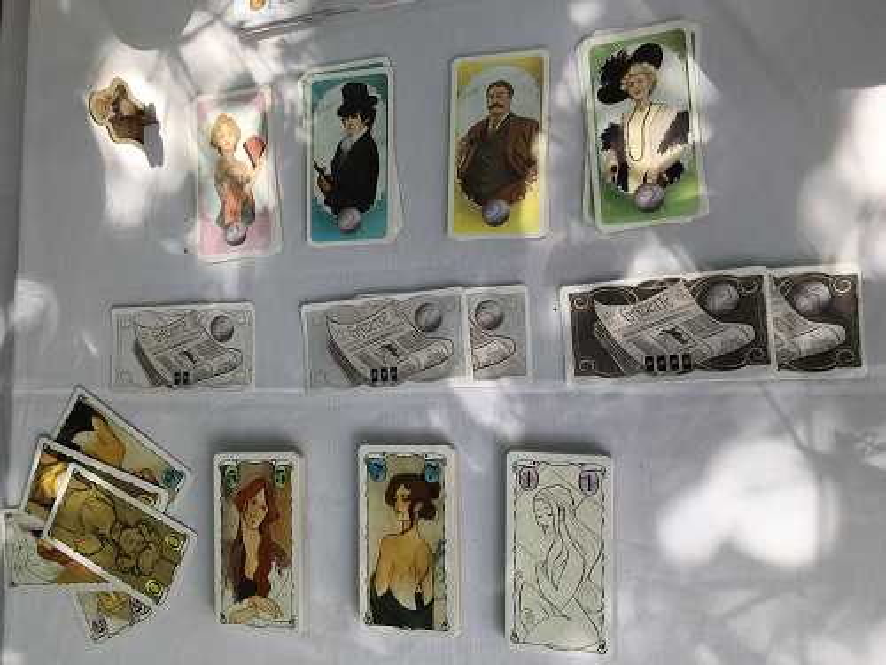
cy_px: 332
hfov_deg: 61.7
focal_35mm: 29
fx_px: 742
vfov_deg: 48.2
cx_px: 443
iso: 25
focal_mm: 4.15
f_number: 2.2
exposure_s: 1/151
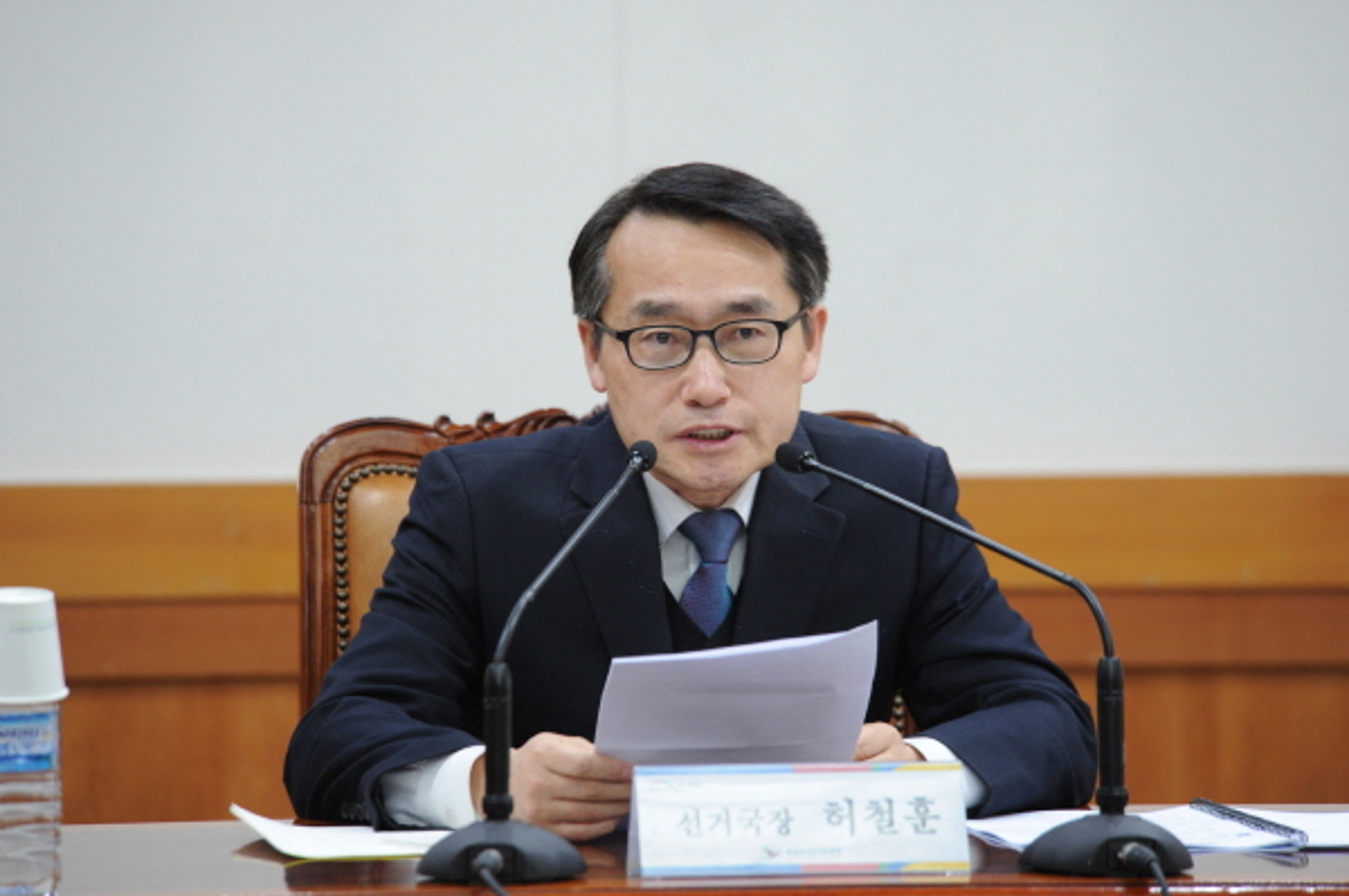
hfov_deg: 6.9
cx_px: 674
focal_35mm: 300
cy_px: 448
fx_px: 11232
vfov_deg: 4.6
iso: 2000
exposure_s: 1/80
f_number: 5.3
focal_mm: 300
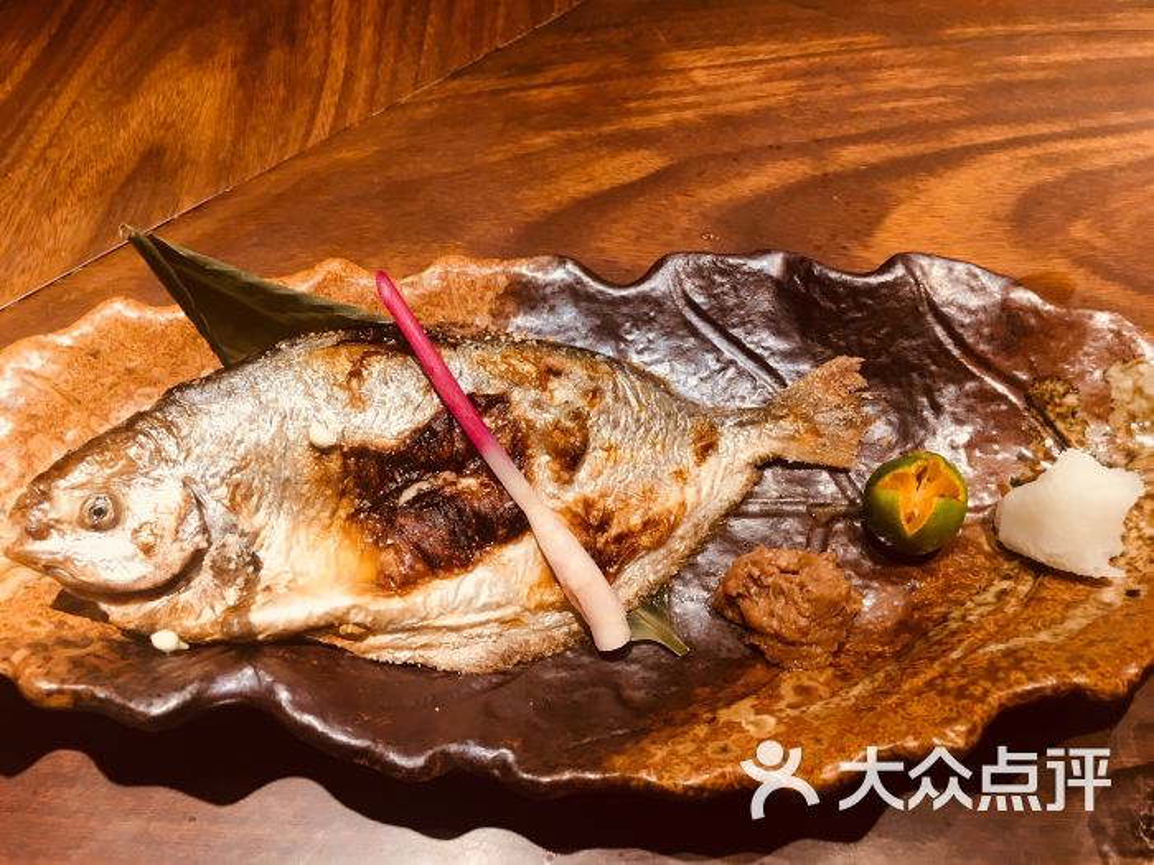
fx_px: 967
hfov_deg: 61.7
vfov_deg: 48.2
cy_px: 432
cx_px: 577
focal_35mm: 29
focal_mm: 4.15
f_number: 2.2
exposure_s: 1/33
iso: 80
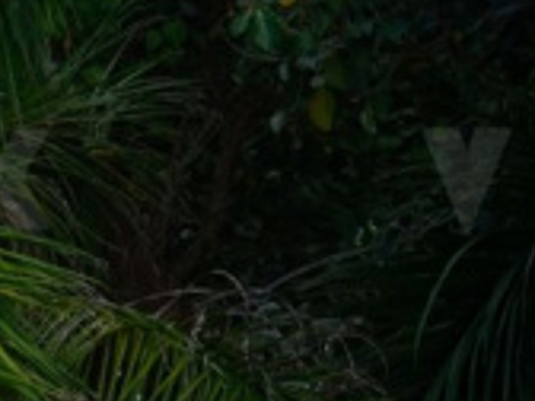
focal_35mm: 650
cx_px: -57
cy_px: 764
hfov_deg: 3.0
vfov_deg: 2.3
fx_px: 10050
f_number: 8
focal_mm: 95
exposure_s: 1/500
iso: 200
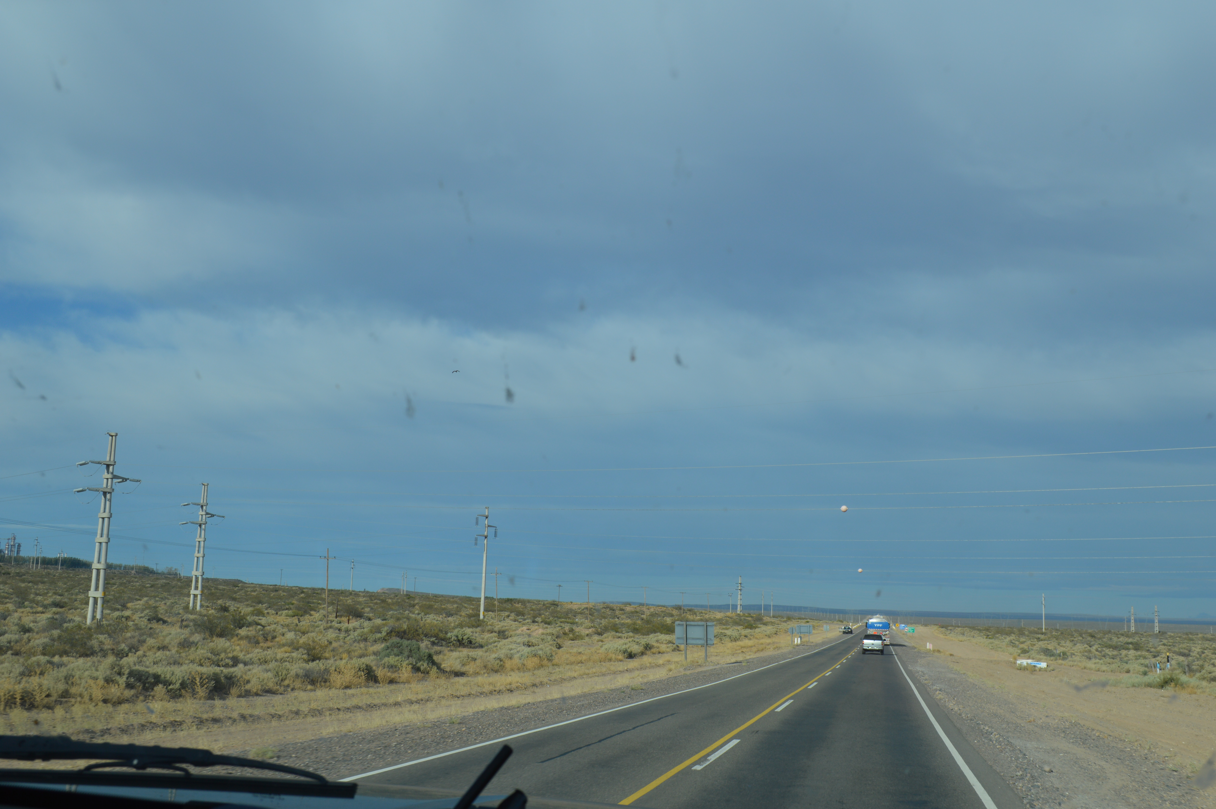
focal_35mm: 36
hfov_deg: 53.2
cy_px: 404
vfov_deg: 36.8
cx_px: 608
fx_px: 1215
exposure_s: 1/320
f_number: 9
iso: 100
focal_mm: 24
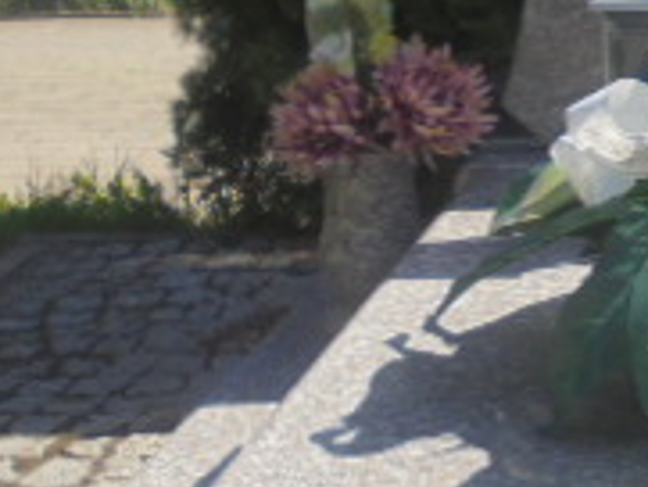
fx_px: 2248
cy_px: 215
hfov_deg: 15.8
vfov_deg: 12.4
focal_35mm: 120
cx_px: 755
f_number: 4
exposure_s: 1/500
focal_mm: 6.1
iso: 100
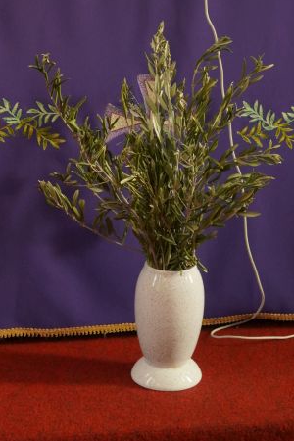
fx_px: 1095
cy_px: 24
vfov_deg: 22.1
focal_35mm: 89
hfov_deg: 15.3
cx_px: 180
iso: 1600
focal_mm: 27.1
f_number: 3.5
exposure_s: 1/160
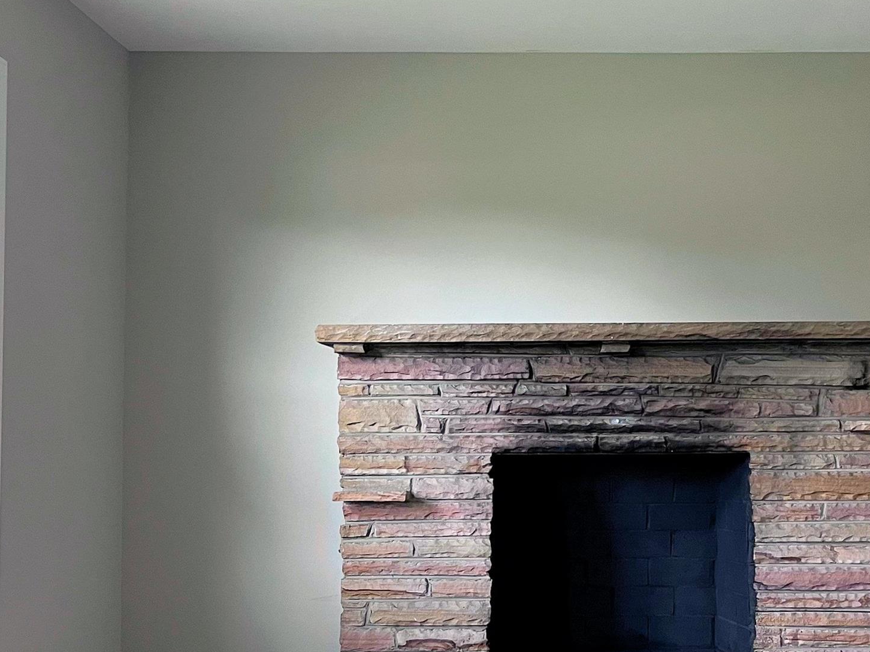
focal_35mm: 55
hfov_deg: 34.5
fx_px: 1382
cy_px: 376
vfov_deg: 26.5
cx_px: 610
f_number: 1.6
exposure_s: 1/84
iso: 125
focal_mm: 5.1
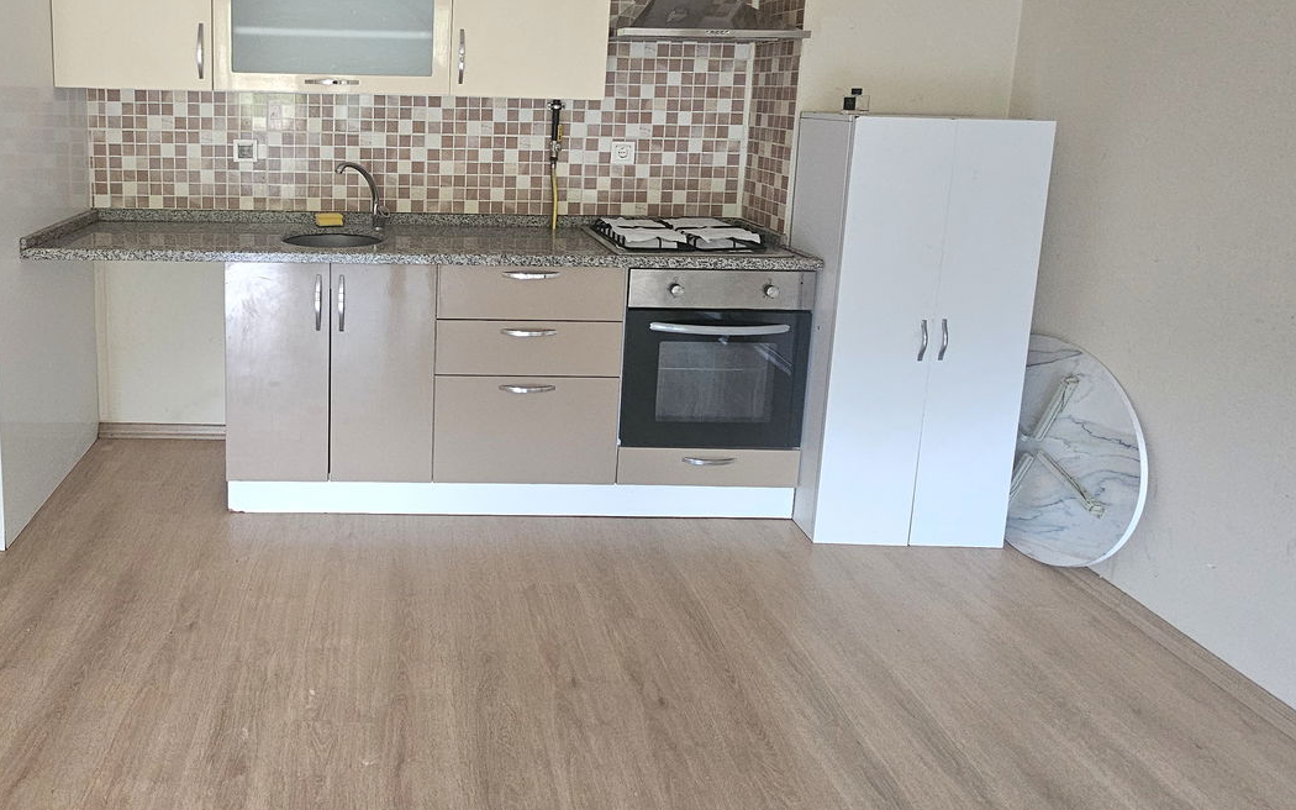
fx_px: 742
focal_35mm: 21
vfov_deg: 54.9
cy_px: 215
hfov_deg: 79.0
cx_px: 409
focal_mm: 2.2
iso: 500
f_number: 2.2
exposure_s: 1/33.4
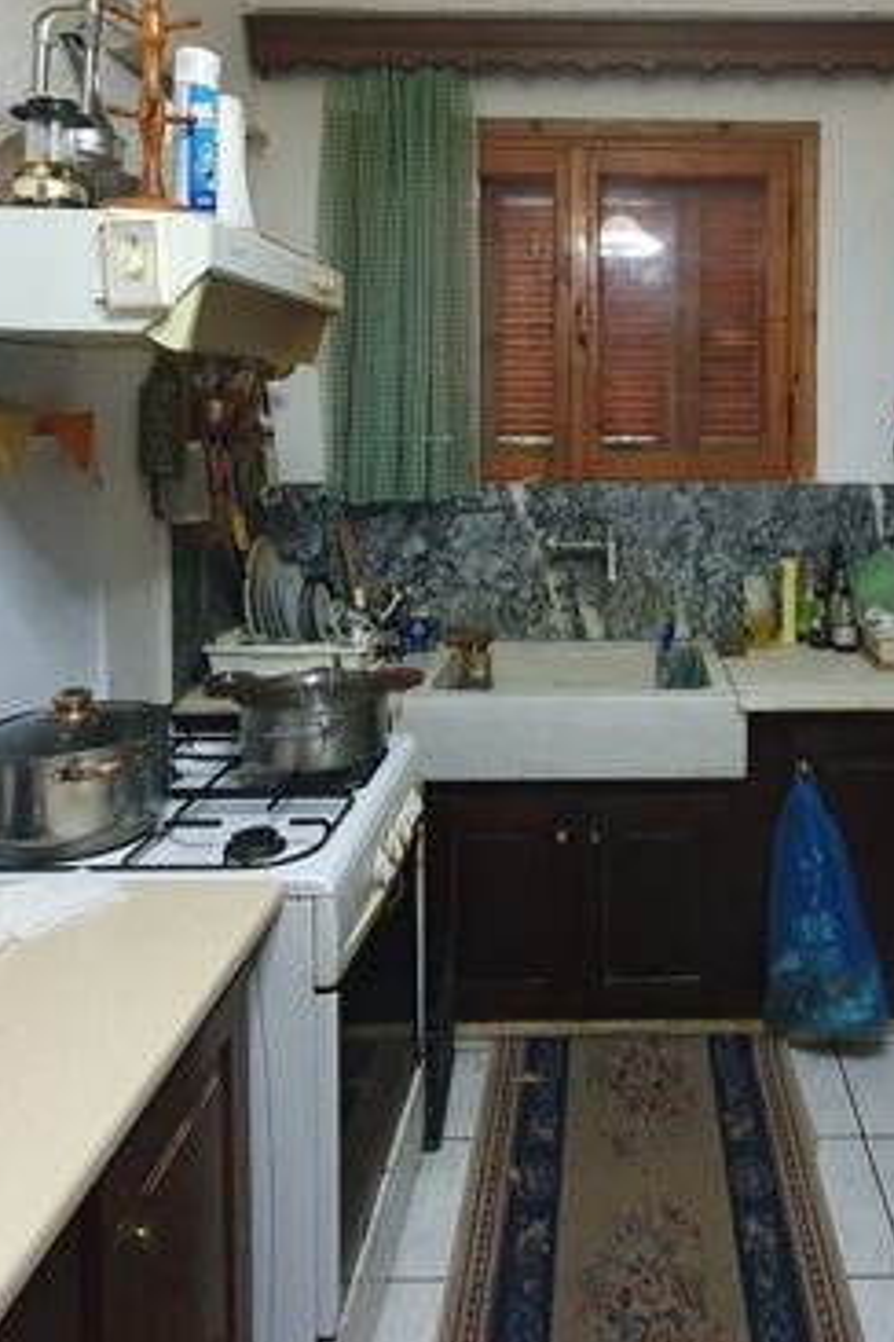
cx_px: 643
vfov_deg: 67.7
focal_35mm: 26
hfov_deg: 48.1
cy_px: 462
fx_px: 968
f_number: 2.2
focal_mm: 1.8
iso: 640
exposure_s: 1/20
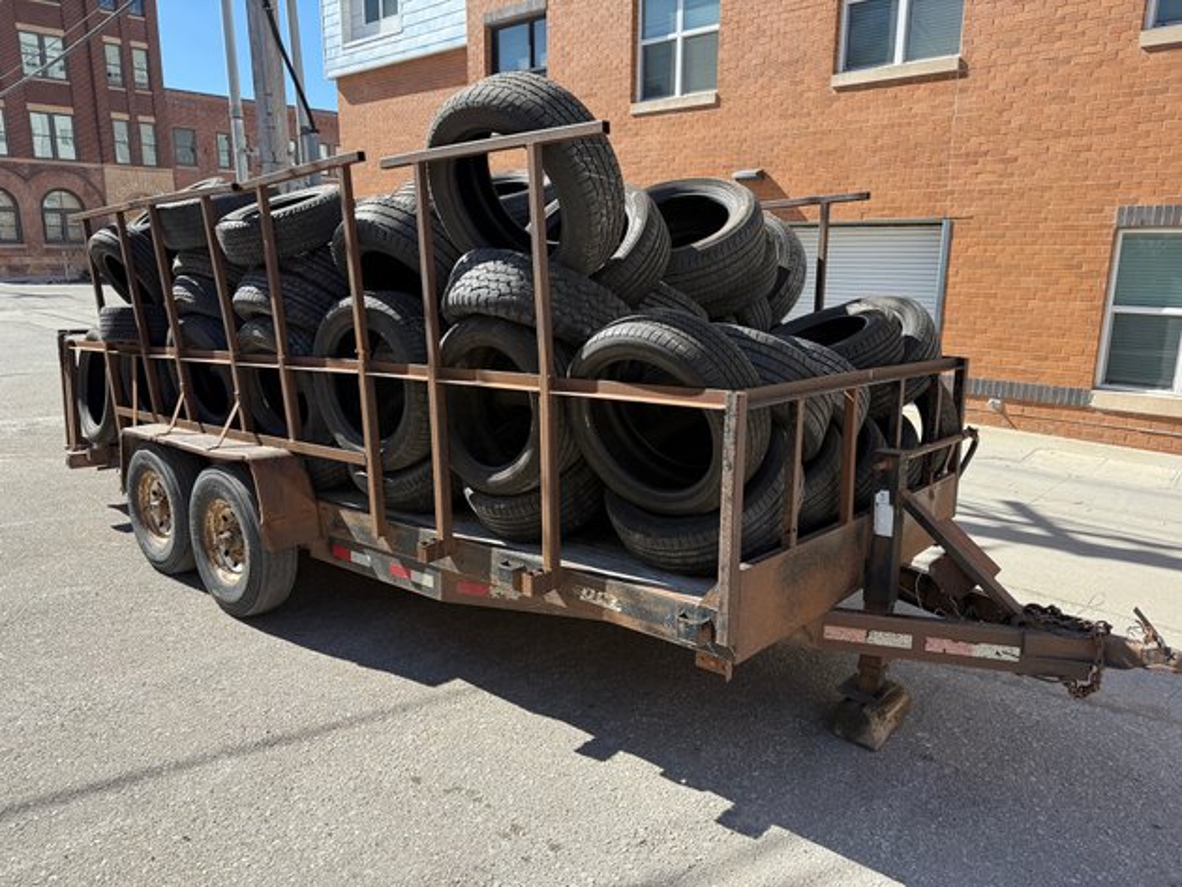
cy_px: 444
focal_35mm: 24
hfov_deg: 71.6
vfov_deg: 56.8
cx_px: 591
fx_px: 820
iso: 80
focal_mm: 6.76
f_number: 1.78
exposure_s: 1/1689
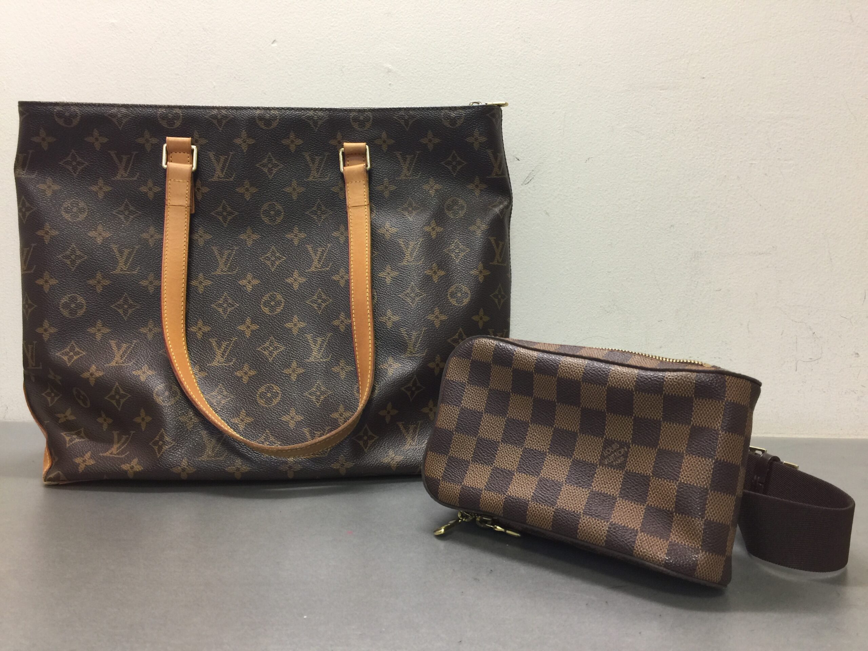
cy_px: 326
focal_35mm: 29
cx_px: 434
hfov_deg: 61.7
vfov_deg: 48.2
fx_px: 727
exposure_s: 1/15
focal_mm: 4.15
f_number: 2.2
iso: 32
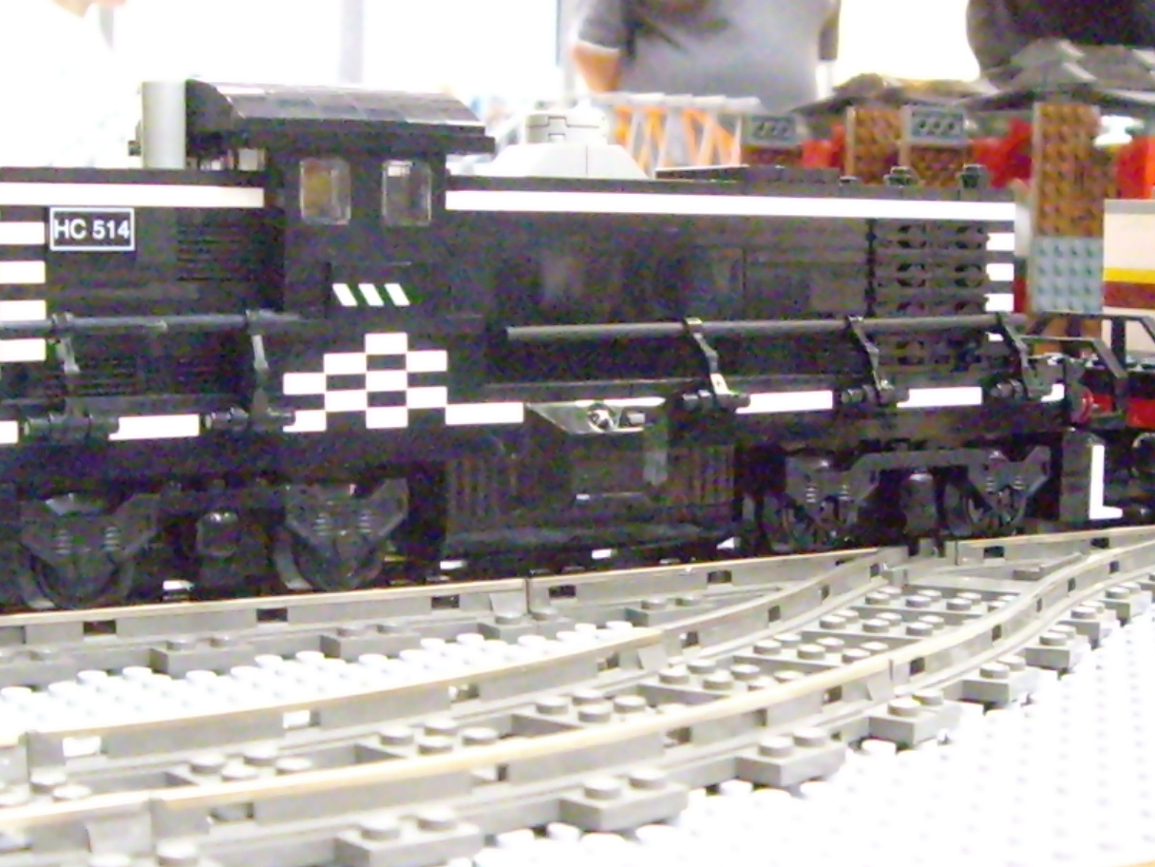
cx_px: 662
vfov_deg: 20.4
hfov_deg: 27.0
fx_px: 2402
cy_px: 503
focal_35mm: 72
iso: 1600
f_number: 2.7
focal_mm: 6.2
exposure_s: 1/100
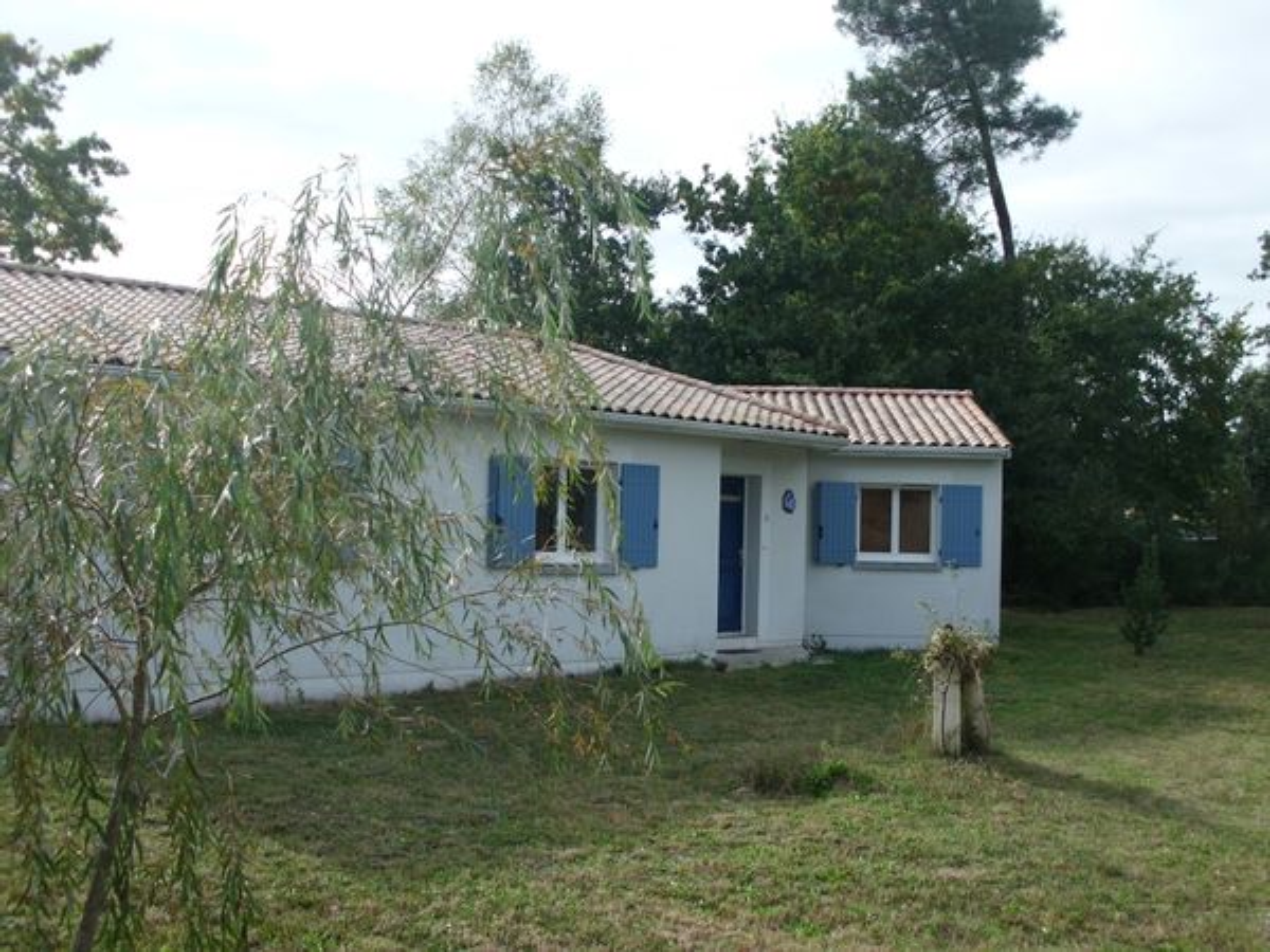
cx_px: 635
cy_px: 476
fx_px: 1321
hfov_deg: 51.4
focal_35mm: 36
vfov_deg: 39.7
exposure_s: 1/125
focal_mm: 6.3
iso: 100
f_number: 7.3
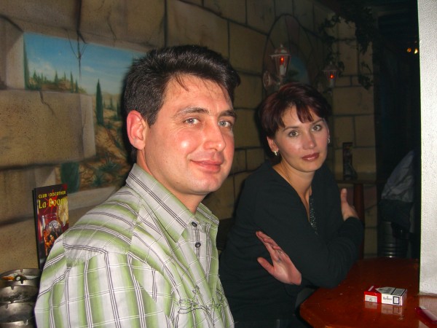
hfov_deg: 49.0
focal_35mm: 38
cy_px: 164
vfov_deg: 37.7
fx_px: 480
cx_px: 218
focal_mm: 7.9
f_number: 2.8
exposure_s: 1/60
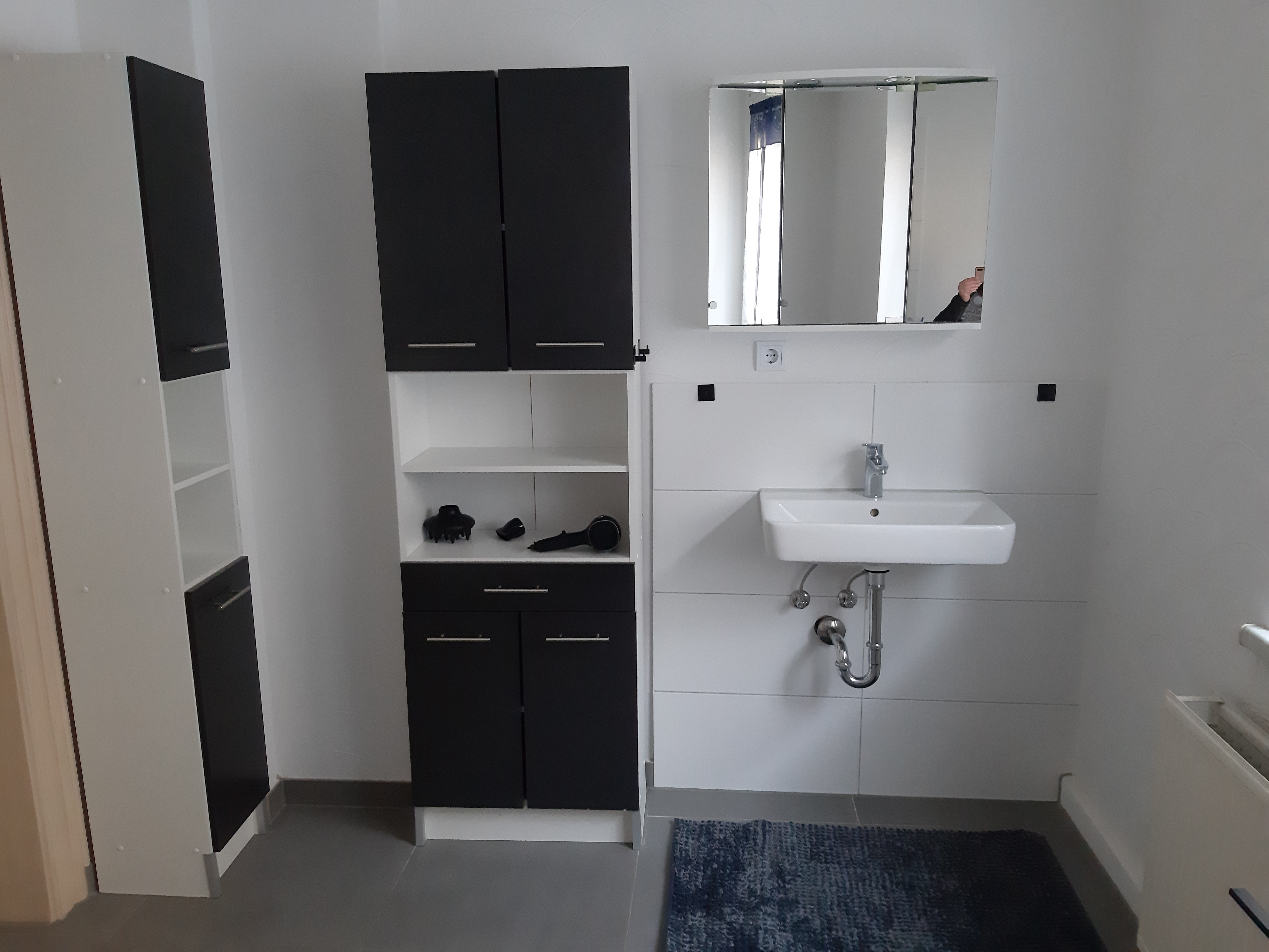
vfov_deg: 51.4
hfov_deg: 65.3
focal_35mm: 27
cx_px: 634
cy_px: 476
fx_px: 990
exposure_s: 1/50
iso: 400
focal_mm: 3.93
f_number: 1.7
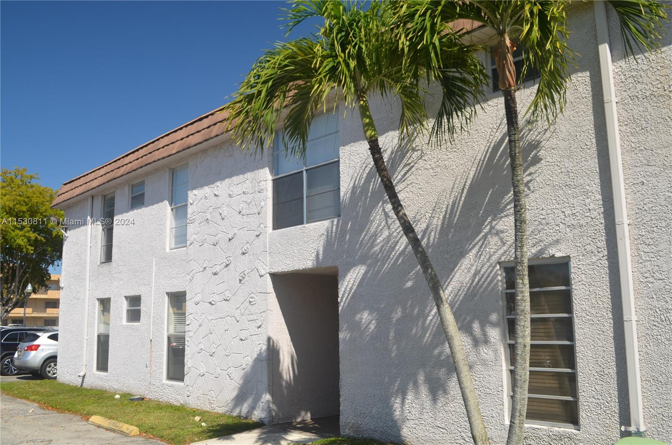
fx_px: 615
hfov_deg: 57.3
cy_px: 222
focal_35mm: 33
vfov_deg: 39.8
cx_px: 336
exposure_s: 1/160
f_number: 7.1
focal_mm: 22
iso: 100
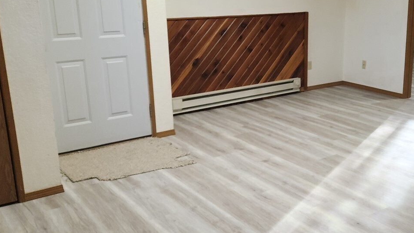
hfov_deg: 46.9
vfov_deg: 28.3
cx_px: 303
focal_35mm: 42
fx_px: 461
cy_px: 95
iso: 160
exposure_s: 1/60
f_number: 1.8
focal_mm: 5.4
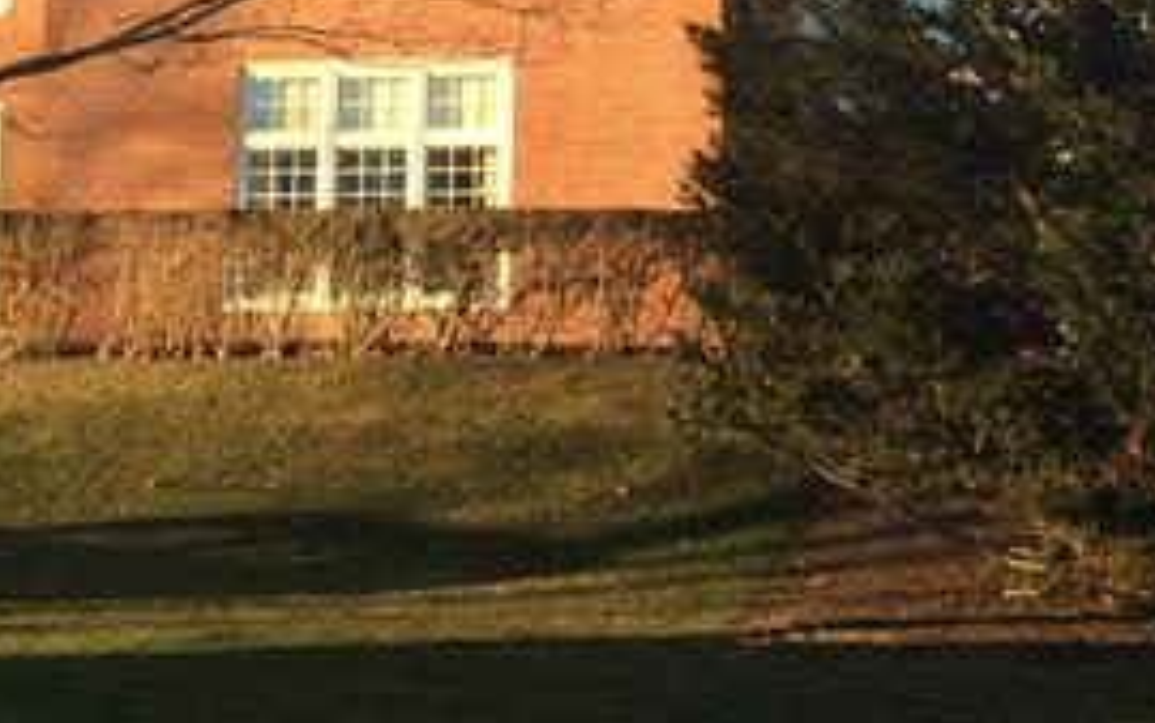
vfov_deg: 13.6
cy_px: -317
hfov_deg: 22.8
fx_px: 2866
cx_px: 565
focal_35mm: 91
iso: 32
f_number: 2.2
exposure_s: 1/570
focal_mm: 4.15
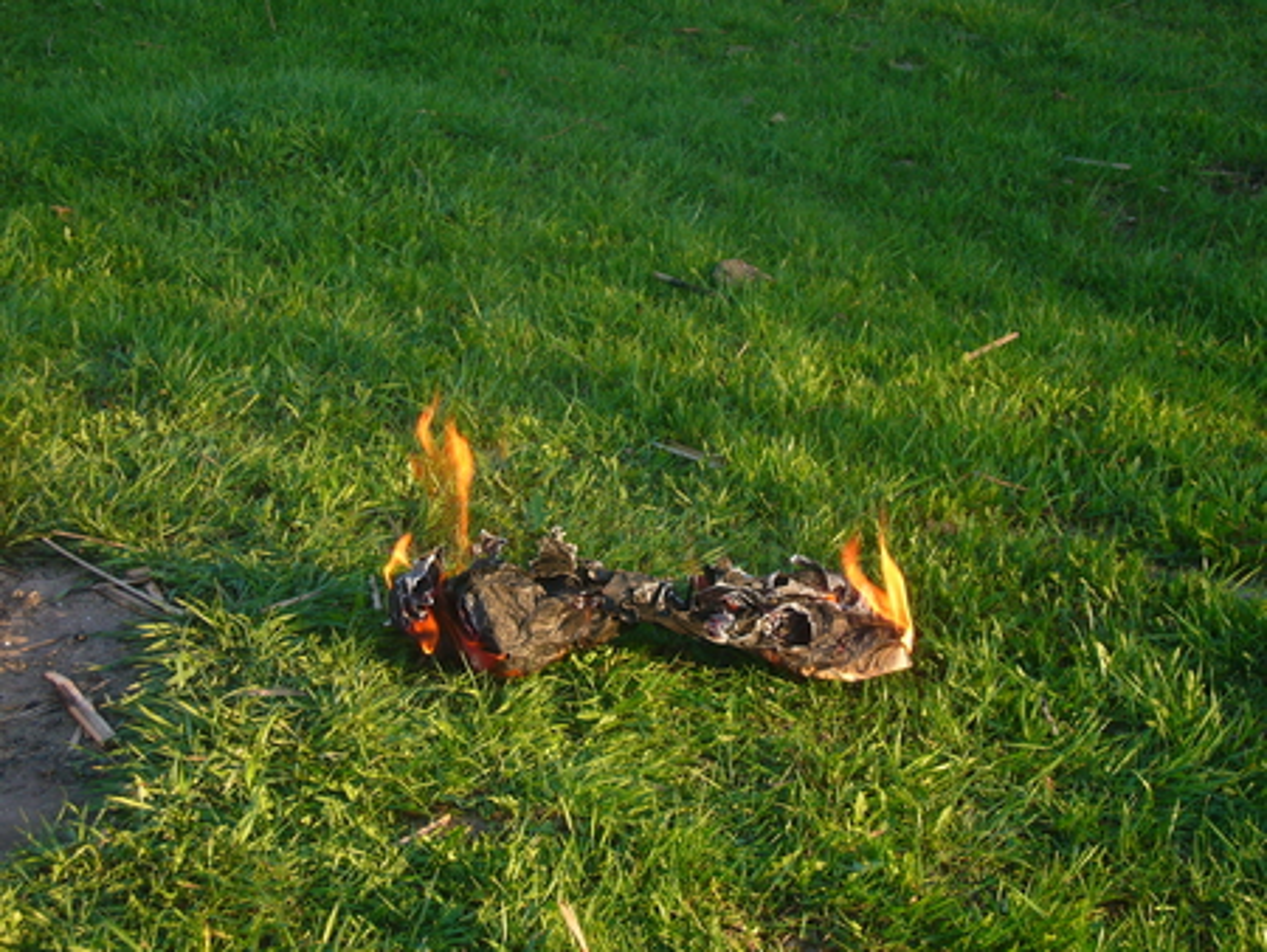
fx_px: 2930
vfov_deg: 18.5
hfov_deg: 24.4
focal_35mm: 80
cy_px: 476
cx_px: 634
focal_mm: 13.2
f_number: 4.8
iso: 80
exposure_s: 1/80
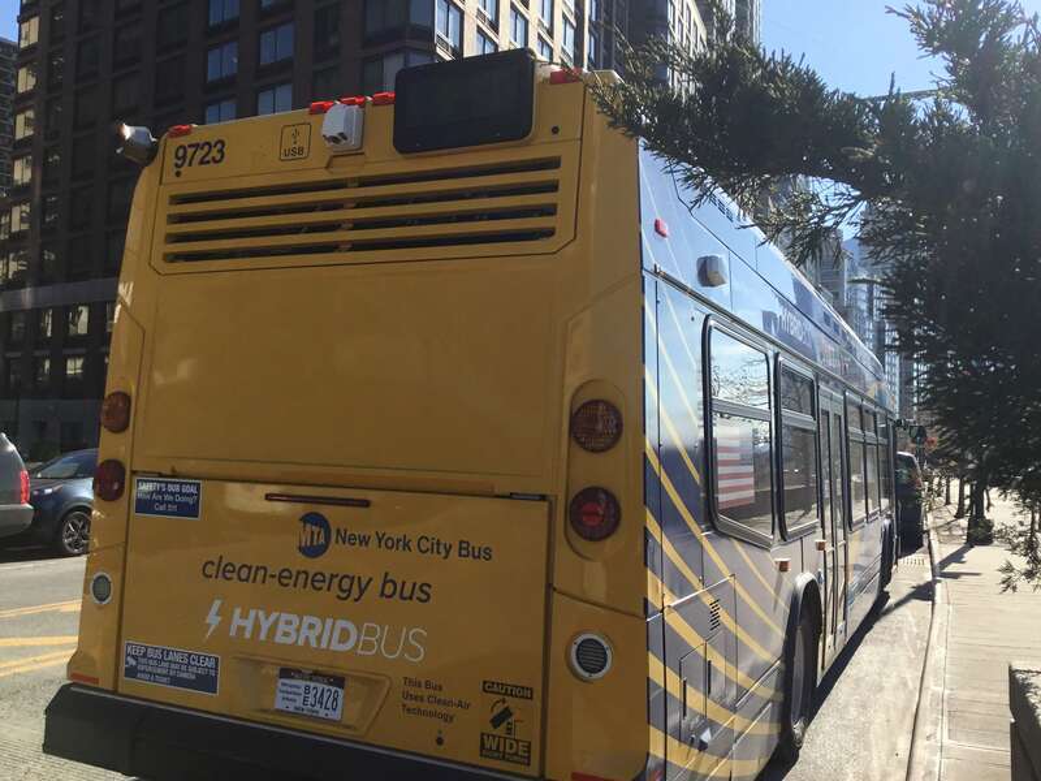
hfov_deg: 58.4
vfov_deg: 45.4
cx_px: 520
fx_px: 932
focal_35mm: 31
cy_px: 390
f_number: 2.4
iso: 25
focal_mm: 3.3
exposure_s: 1/1597
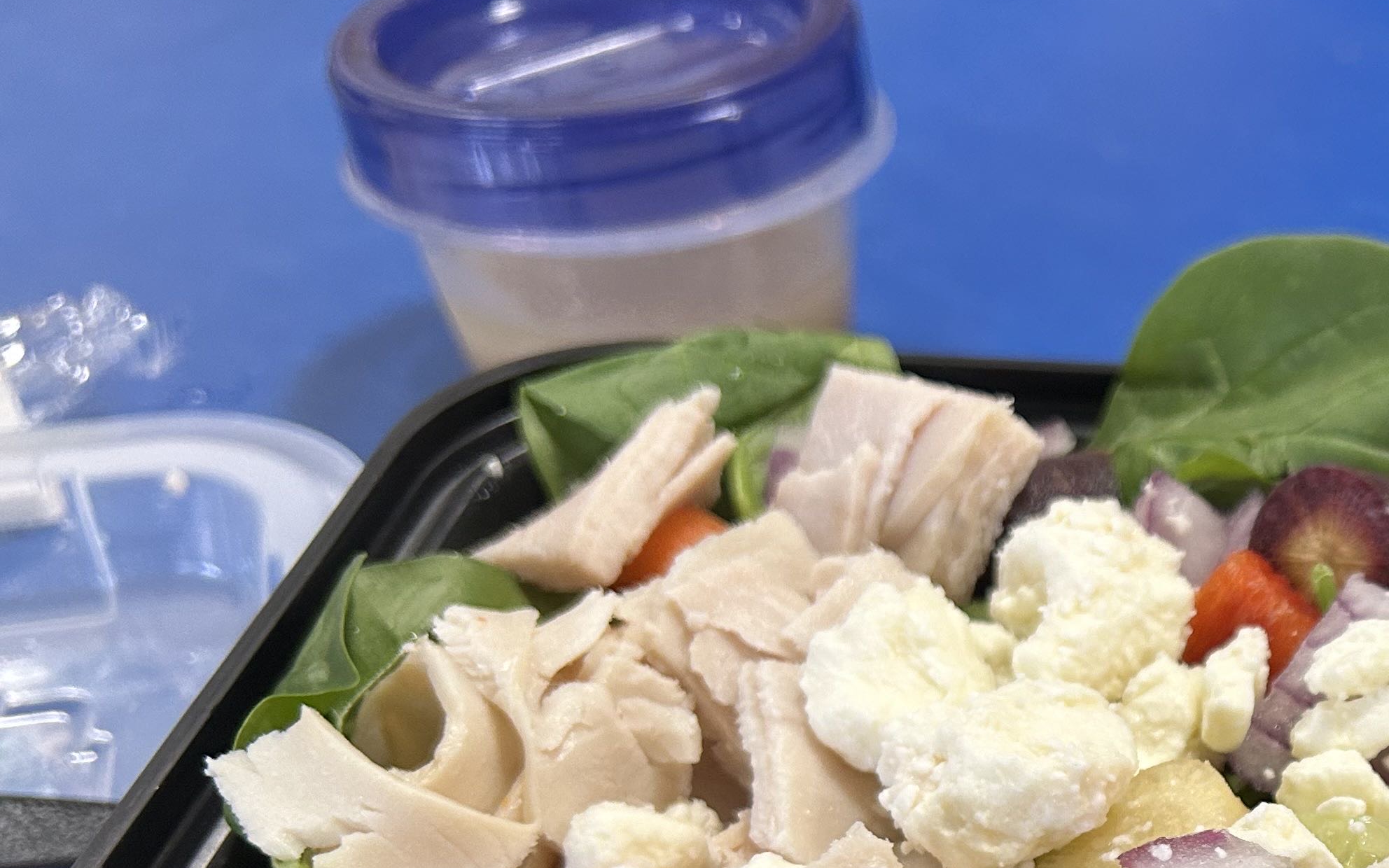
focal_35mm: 56
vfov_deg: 21.6
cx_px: 1400
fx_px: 2120
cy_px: 1014
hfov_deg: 33.1
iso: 125
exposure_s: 1/60
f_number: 1.5
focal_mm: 5.7
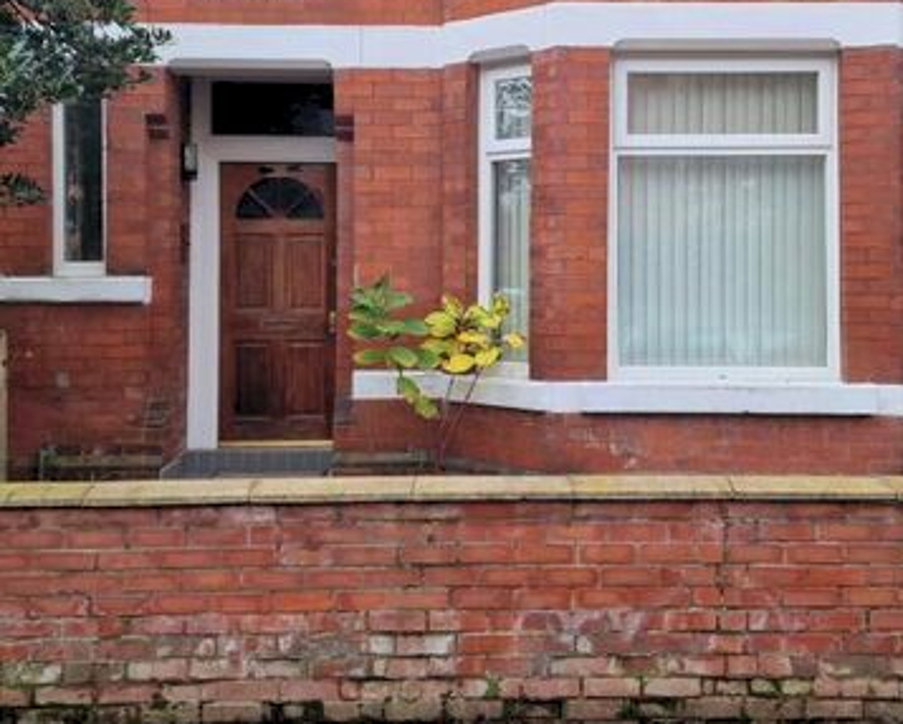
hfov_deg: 41.9
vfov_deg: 34.0
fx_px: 1177
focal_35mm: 44
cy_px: 262
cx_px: 521
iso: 80
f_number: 1.8
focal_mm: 6.4
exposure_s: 1/180
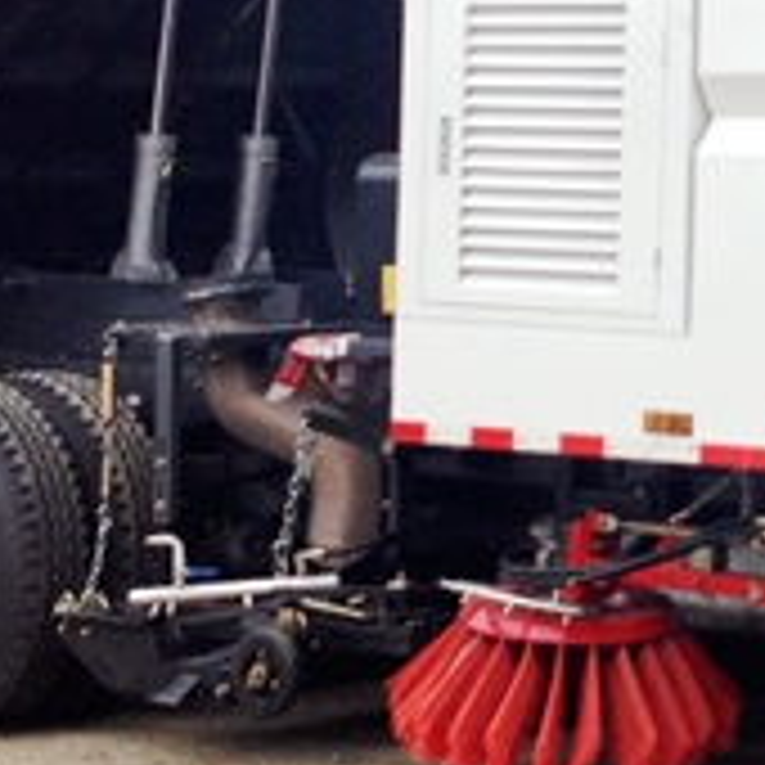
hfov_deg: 11.0
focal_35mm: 153
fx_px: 3825
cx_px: 1143
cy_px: 117
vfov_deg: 11.4
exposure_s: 1/1022
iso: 50
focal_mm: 4.28
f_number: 2.4
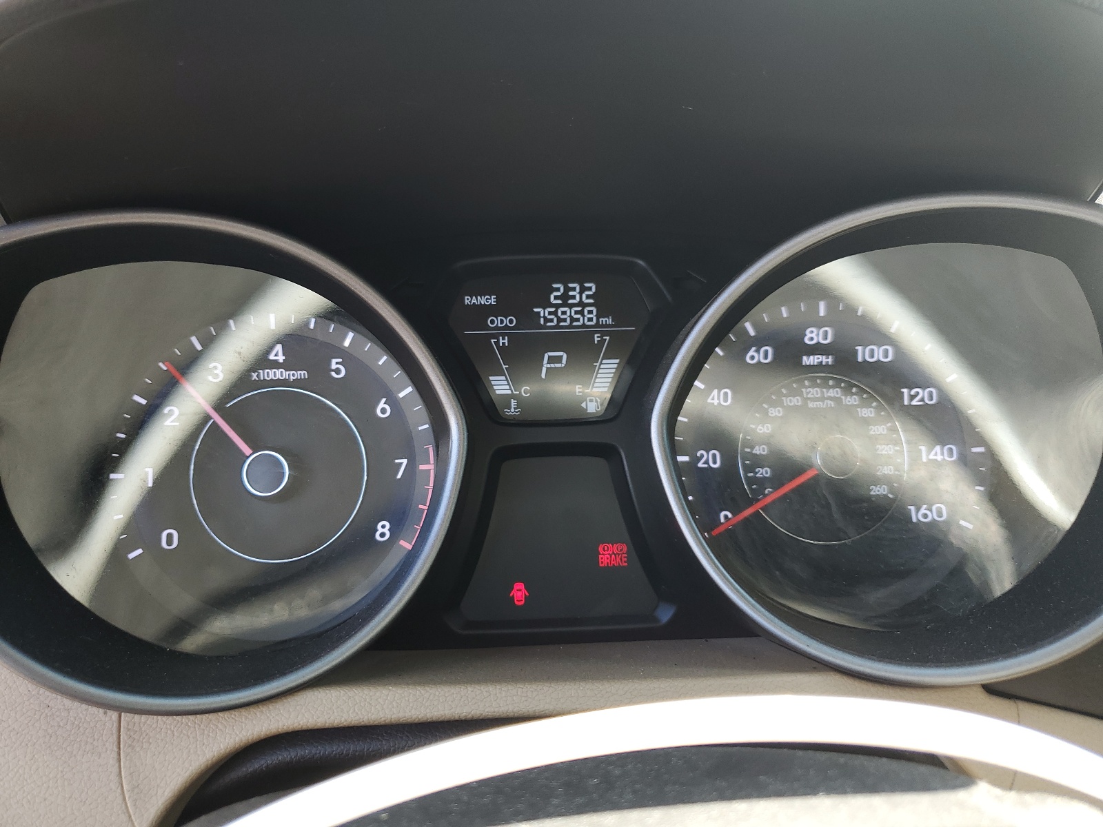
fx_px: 828
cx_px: 552
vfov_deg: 53.1
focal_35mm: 26
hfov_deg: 67.3
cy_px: 414
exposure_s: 1/172
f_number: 1.5
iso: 50
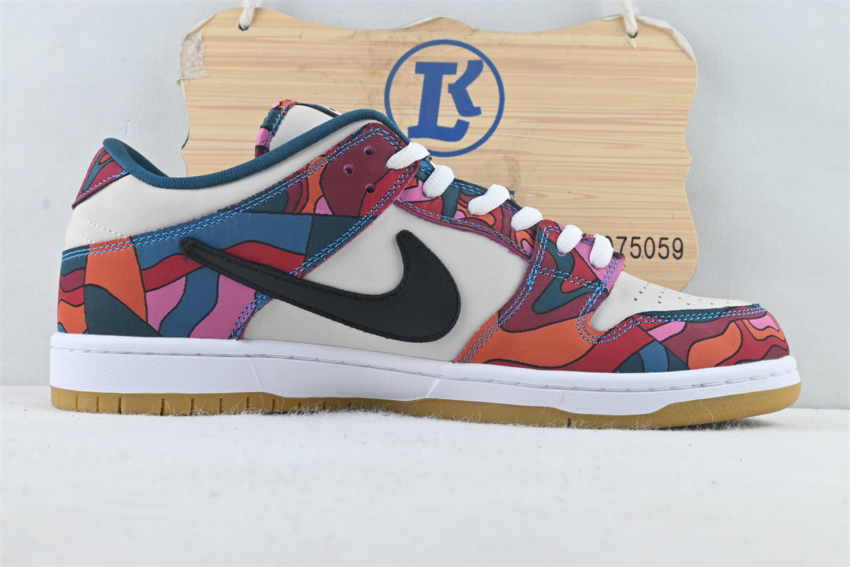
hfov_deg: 43.0
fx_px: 1080
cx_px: 425
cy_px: 284
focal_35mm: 46
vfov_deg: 29.4
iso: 100
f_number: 10
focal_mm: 30.5
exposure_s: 1/13
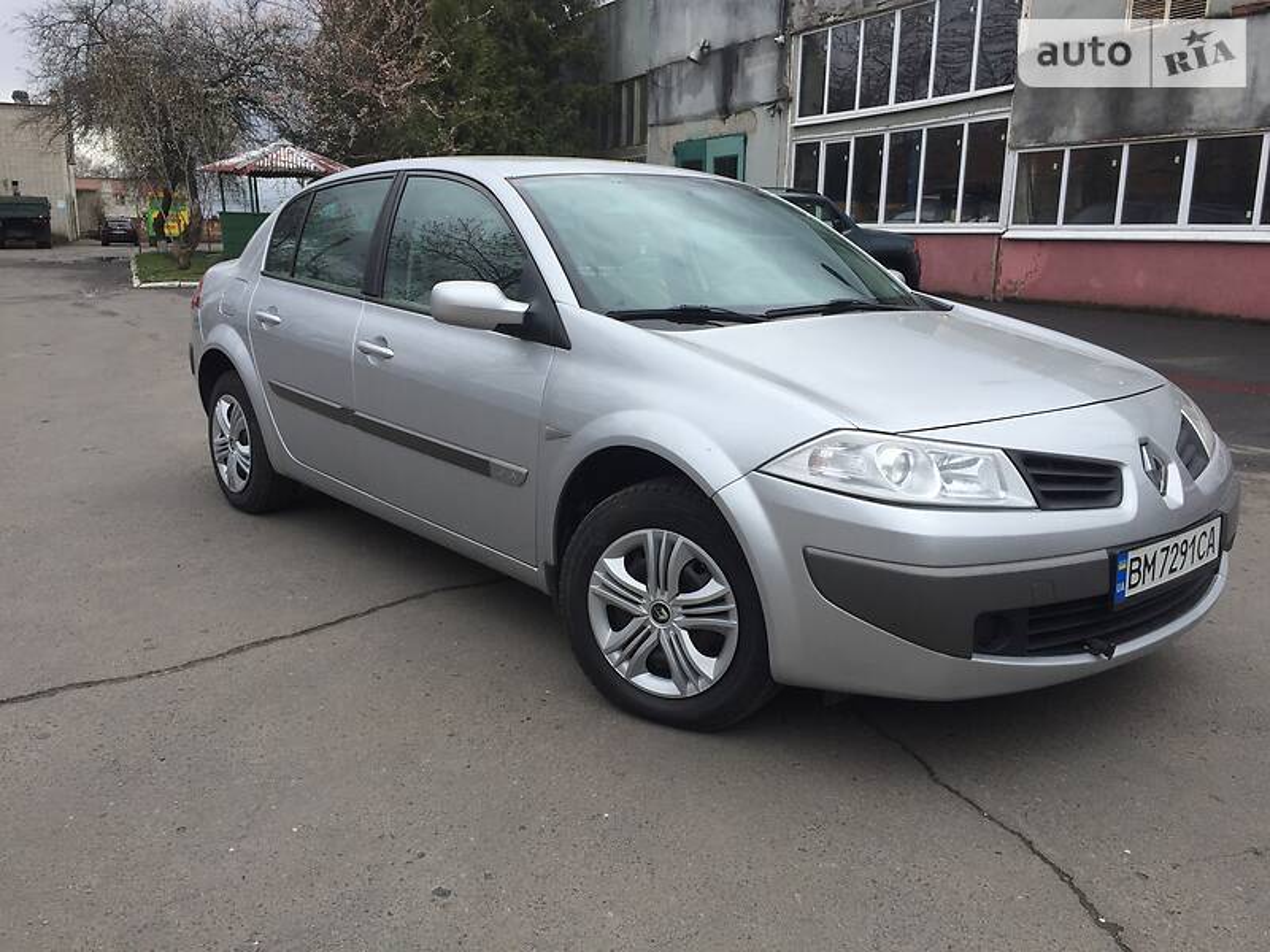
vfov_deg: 48.2
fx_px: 1064
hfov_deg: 61.7
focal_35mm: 29
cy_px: 476
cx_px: 635
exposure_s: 1/1721
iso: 32
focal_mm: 4.2
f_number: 2.2
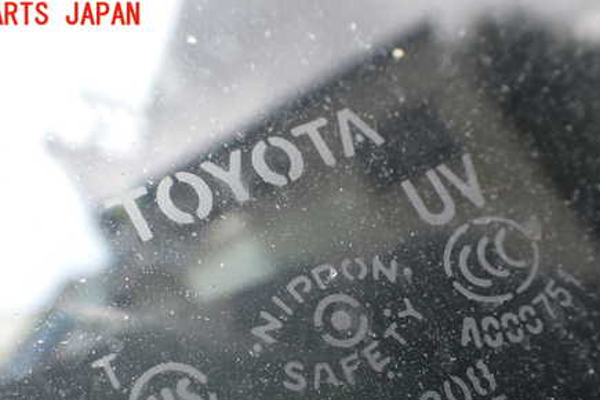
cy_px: 309
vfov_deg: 30.6
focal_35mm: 43
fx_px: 717
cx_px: 303
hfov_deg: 45.4
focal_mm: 5.4
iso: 100
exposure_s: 1/320
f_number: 3.2
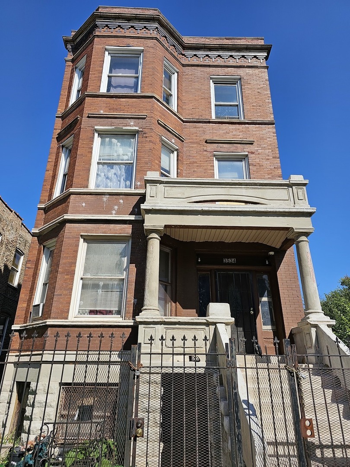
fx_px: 310
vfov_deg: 73.9
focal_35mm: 23
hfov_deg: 58.9
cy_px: 234
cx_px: 175
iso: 16
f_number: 1.7
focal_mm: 6.3
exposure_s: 1/1339
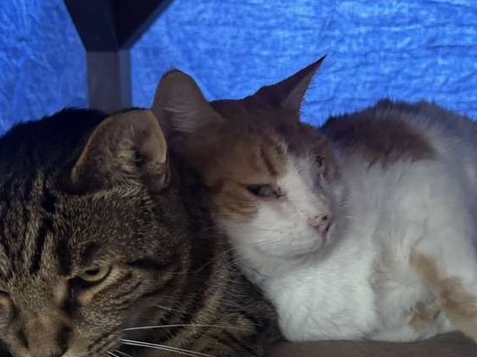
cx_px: 257
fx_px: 606
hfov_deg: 42.9
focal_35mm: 44
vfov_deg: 32.3
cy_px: 266
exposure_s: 1/38
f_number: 1.78
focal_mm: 6.76
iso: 1000
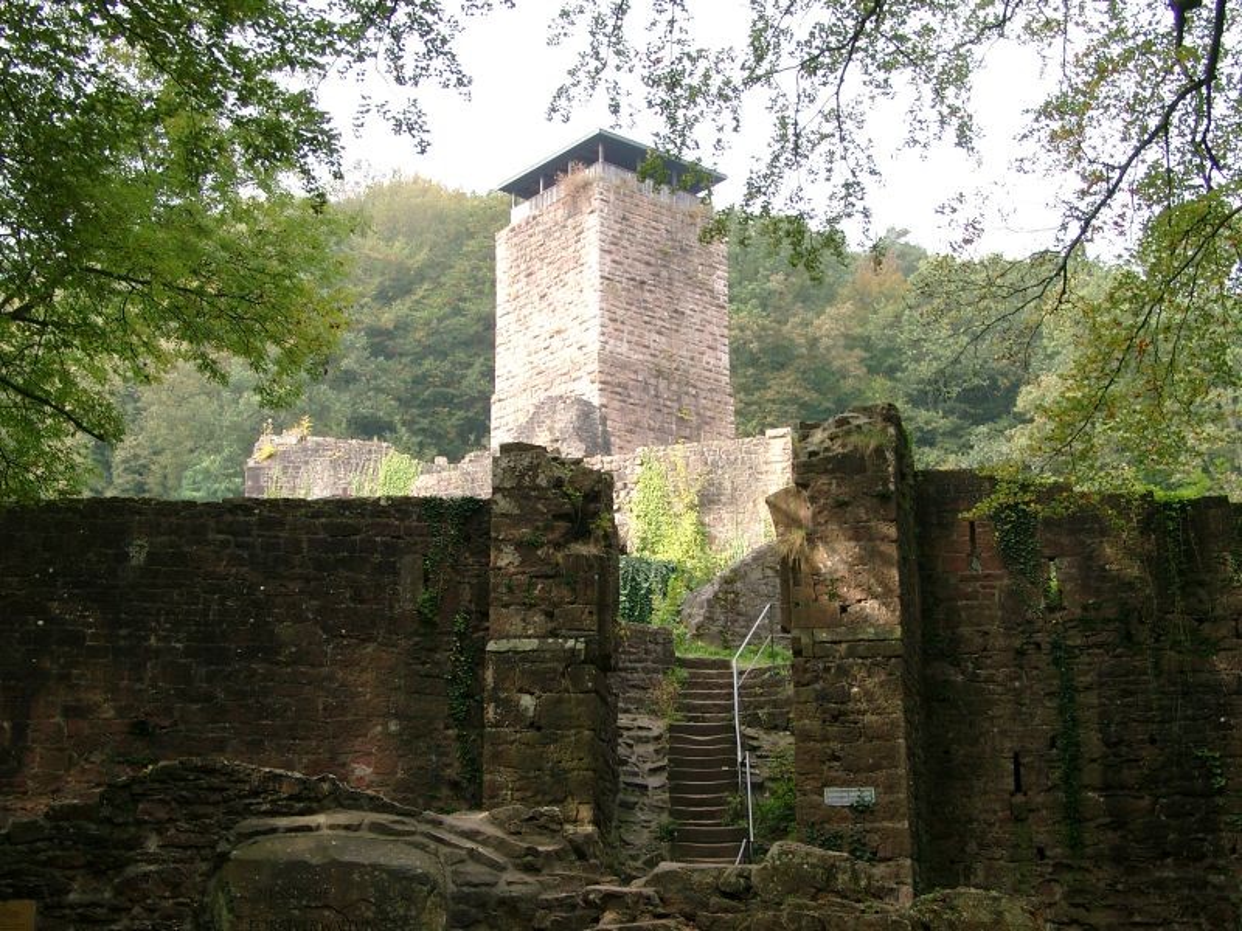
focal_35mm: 50
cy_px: 466
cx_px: 621
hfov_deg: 38.2
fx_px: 1794
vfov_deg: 29.1
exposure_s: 1/66.6
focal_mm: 10.4
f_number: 4
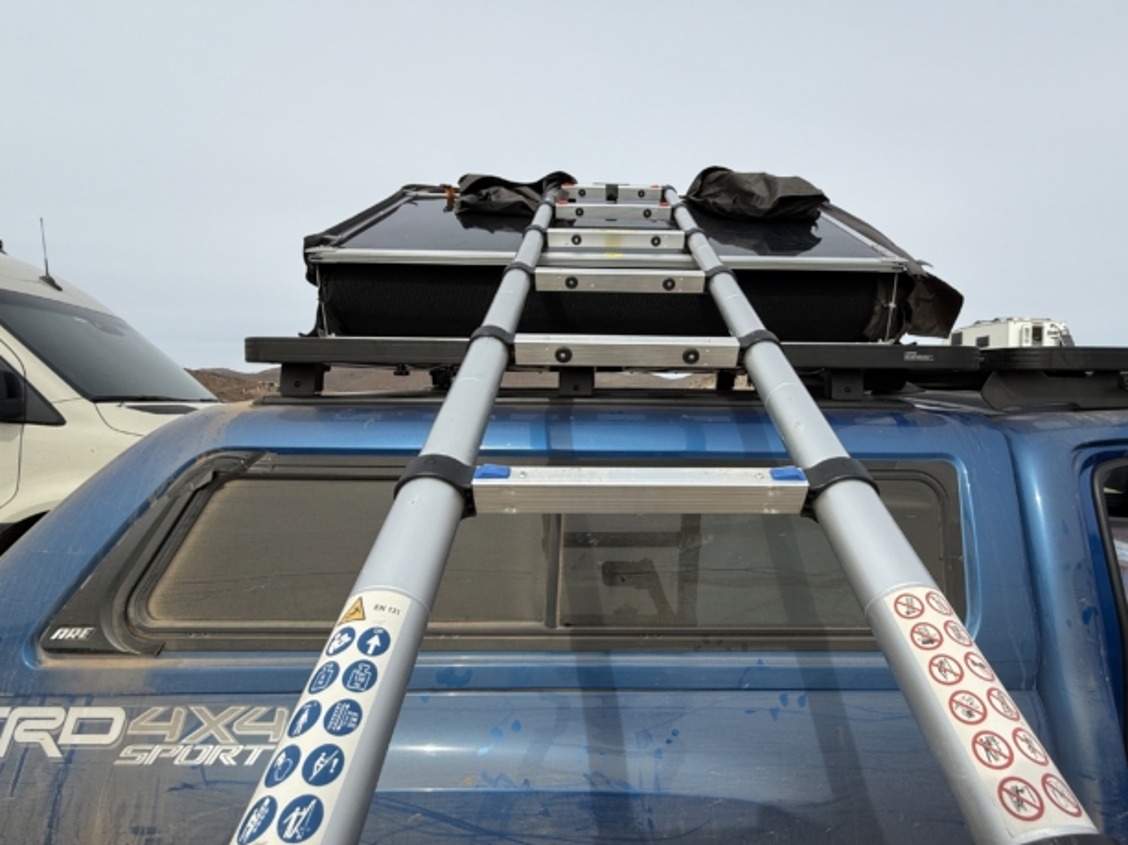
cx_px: 627
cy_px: 402
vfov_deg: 78.0
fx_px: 521
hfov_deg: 94.1
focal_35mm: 16
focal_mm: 2.22
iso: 50
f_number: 2.2
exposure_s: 1/1745
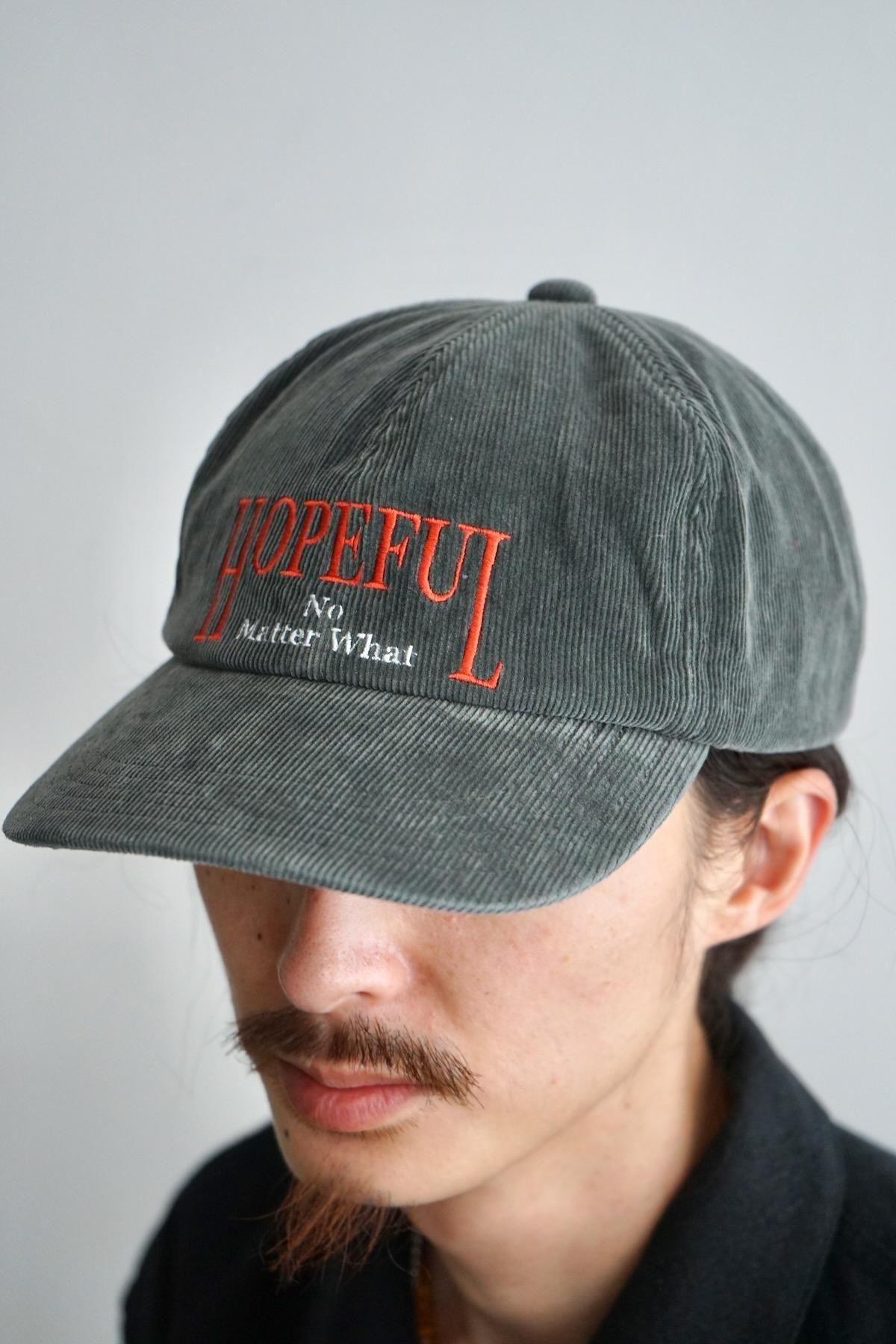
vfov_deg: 31.4
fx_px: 2389
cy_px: 672
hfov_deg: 21.2
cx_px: 448
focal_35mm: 64
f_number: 5.6
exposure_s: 1/160
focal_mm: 64
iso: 1600
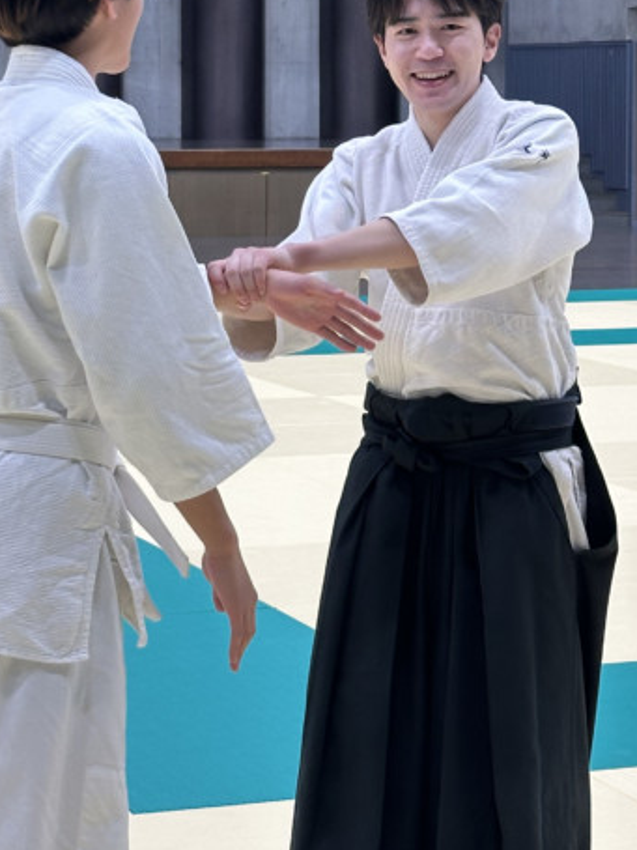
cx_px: 334
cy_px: 248
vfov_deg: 17.2
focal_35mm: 114
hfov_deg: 13.0
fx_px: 2798
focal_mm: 6.86
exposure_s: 1/100
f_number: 1.78
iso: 80
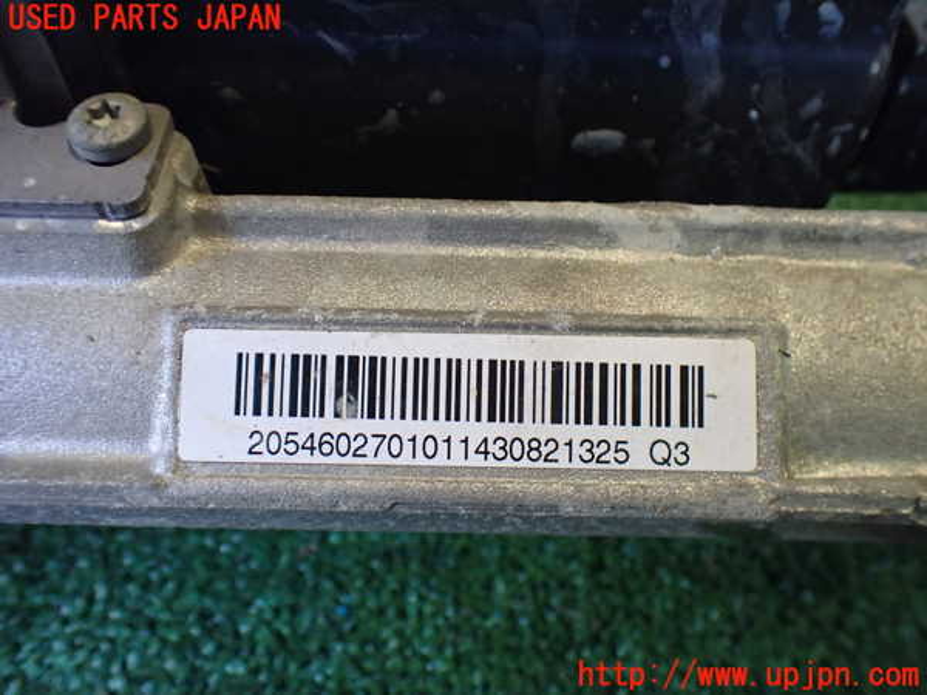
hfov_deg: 60.0
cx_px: 464
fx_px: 803
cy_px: 348
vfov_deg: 46.8
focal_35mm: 30
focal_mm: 5.4
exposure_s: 1/100
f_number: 2.3
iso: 800
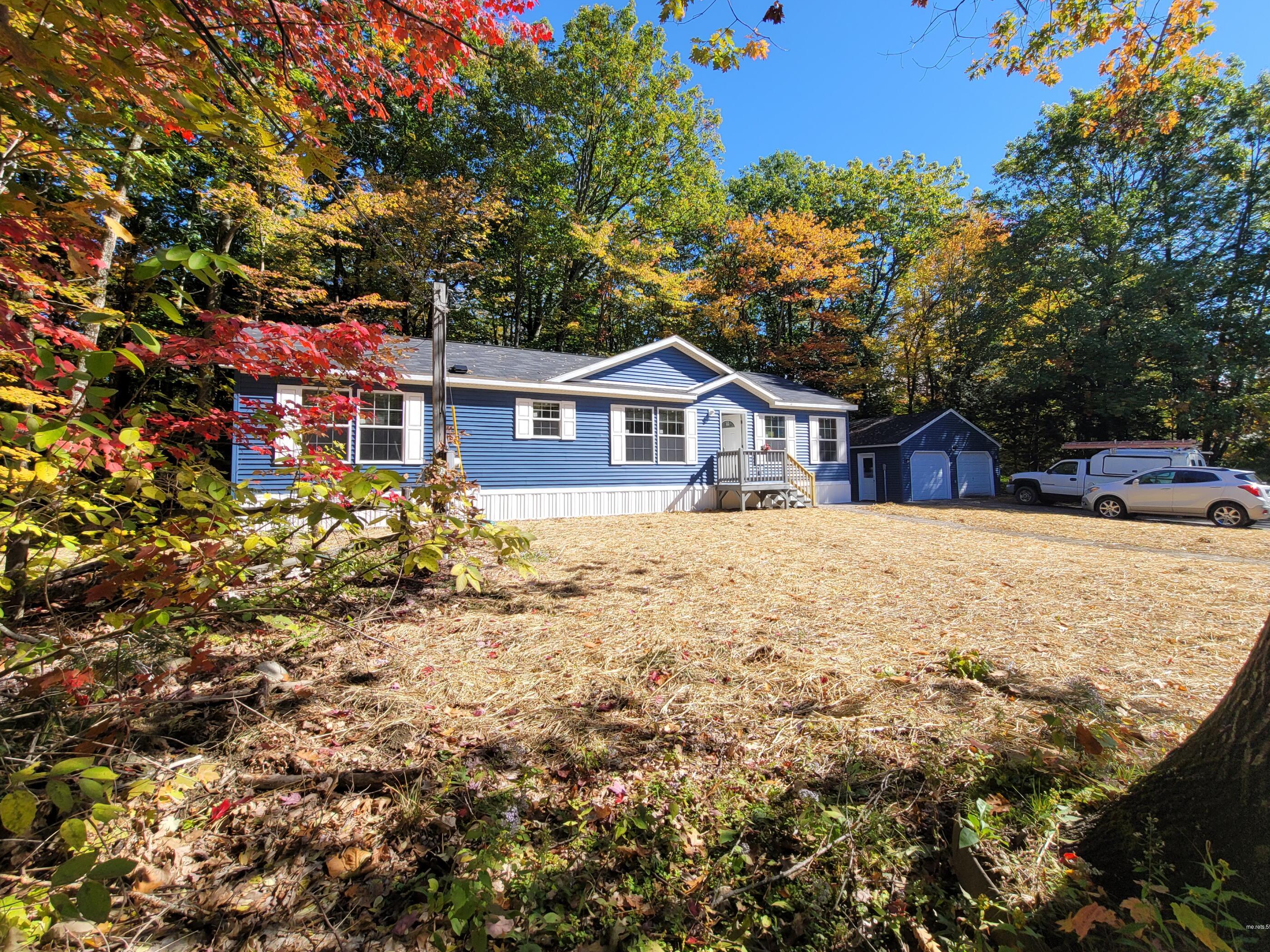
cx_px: 661
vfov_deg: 85.6
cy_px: 445
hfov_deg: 102.0
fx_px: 514
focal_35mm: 14
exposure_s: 1/917
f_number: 2.2
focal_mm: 2.2
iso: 64
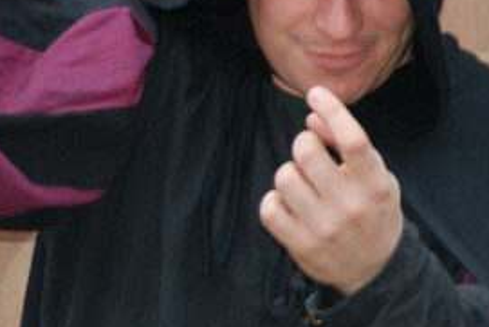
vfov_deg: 4.5
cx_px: 209
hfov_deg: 6.8
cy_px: 16
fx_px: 4145
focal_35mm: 305
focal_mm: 92
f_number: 5
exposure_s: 1/60
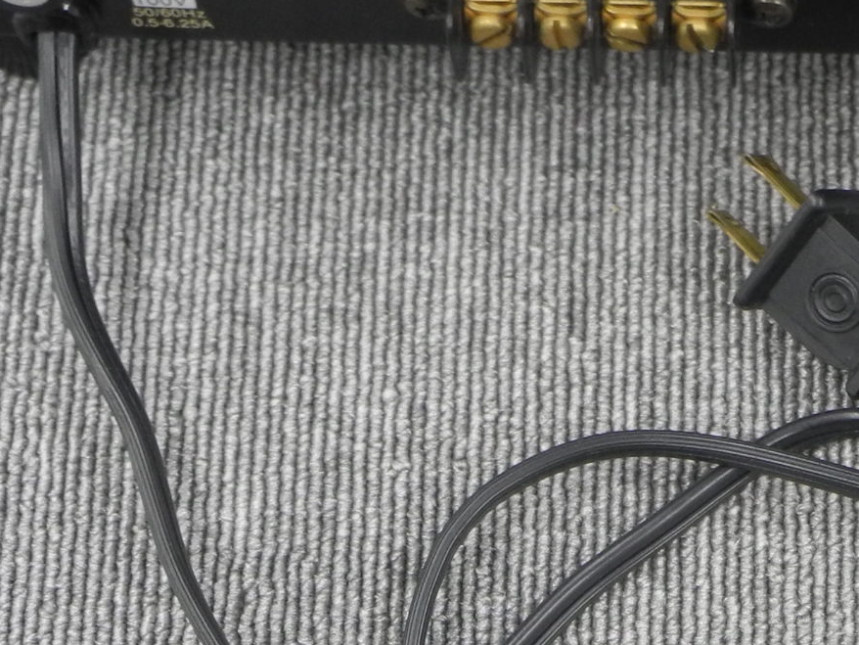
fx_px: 3003
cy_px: 791
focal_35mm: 121
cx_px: 889
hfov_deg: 15.9
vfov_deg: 12.0
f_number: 3.2
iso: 220
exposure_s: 1/30
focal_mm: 8.8
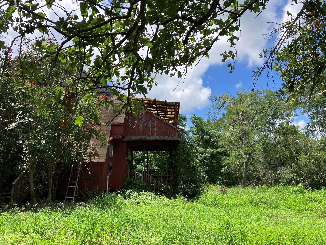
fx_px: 273
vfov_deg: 48.2
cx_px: 159
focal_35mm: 29
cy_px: 121
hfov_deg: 61.7
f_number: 1.8
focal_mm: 3.99
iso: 32
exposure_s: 1/1185
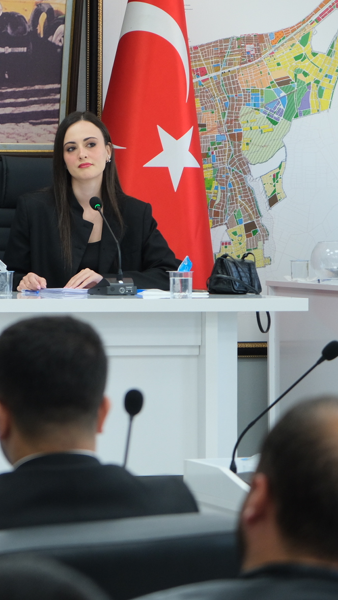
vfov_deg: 11.4
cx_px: -41
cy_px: 300
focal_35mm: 189
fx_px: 3012
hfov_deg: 6.4
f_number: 4
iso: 1000
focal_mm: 80
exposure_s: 1/125
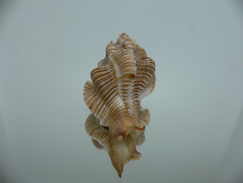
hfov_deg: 52.6
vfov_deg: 40.7
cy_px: 92
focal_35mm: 35
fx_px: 246
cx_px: 122
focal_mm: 4.6
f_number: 2.8
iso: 200
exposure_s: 1/60
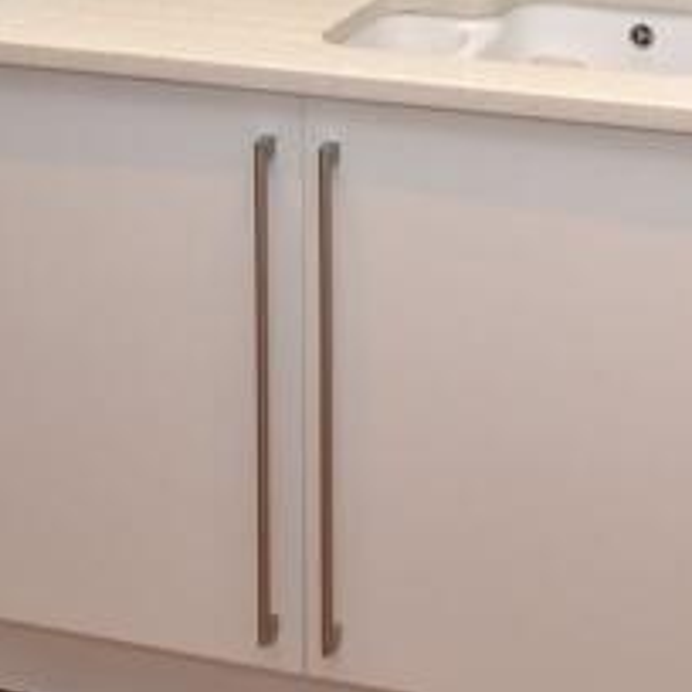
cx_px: 675
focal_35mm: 64
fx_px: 1447
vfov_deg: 24.2
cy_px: -154
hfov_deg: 25.7
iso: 400
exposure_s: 1/60
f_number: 4
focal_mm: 10
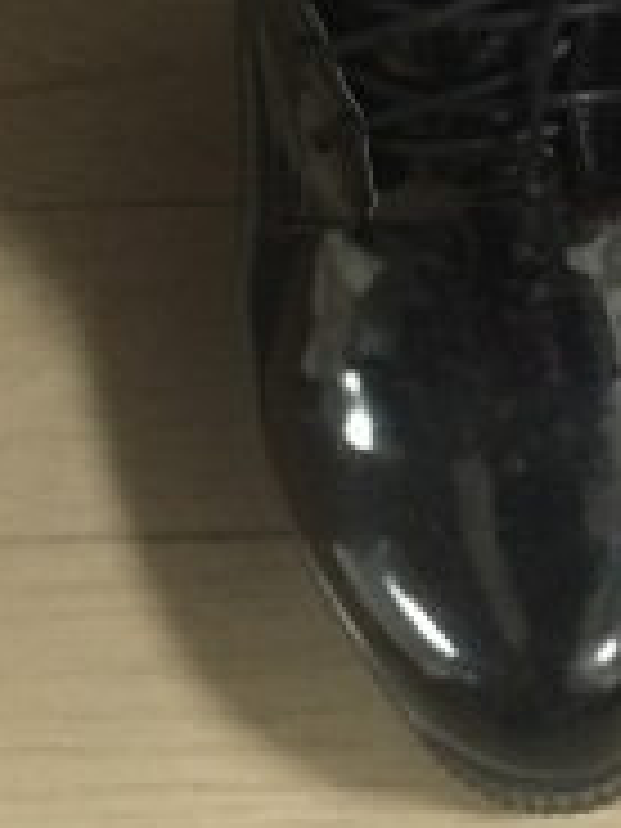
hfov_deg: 18.0
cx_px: 677
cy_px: -36
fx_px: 1890
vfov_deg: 23.5
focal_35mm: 79
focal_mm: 4.15
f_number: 2.2
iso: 250
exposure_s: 1/15
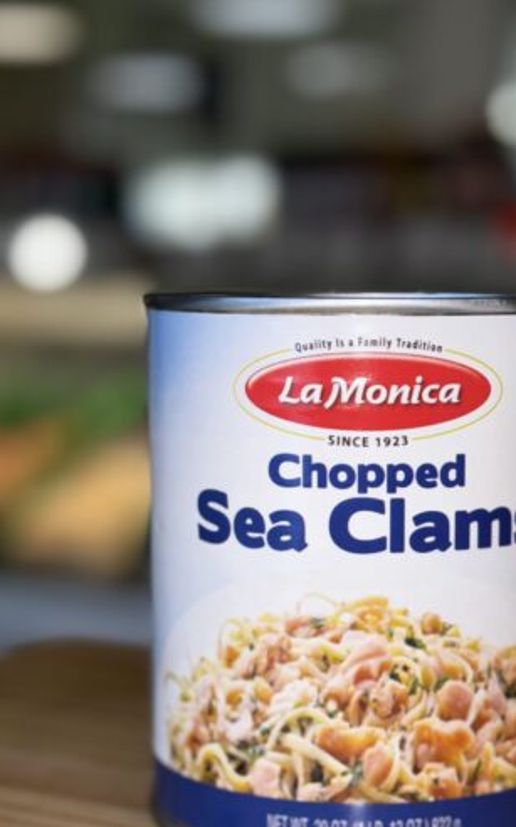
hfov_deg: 18.7
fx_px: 1554
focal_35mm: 69
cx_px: 378
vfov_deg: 29.6
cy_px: 530
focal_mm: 6.76
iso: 50
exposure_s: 1/224
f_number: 1.78
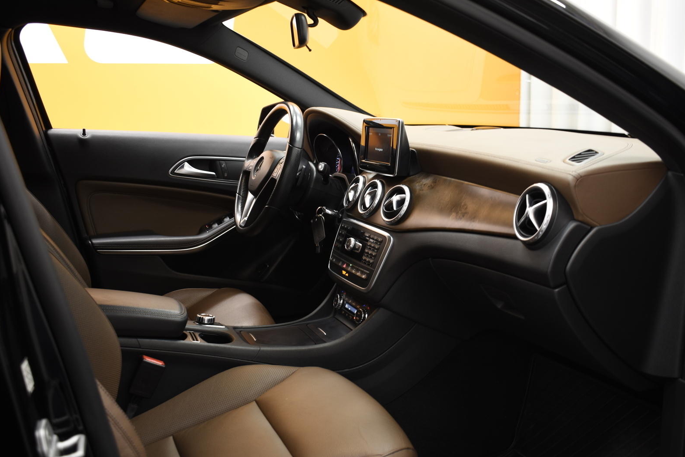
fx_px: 676
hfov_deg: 53.8
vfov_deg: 37.3
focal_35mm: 36
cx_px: 350
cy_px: 229
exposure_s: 1/6
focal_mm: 23
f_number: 3.8
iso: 200
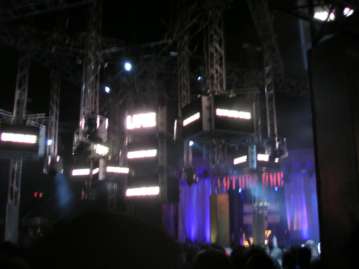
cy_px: 136
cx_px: 183
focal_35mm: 39
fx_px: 404
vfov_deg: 36.8
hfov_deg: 47.9
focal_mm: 6
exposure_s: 1/3
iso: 100
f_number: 2.8
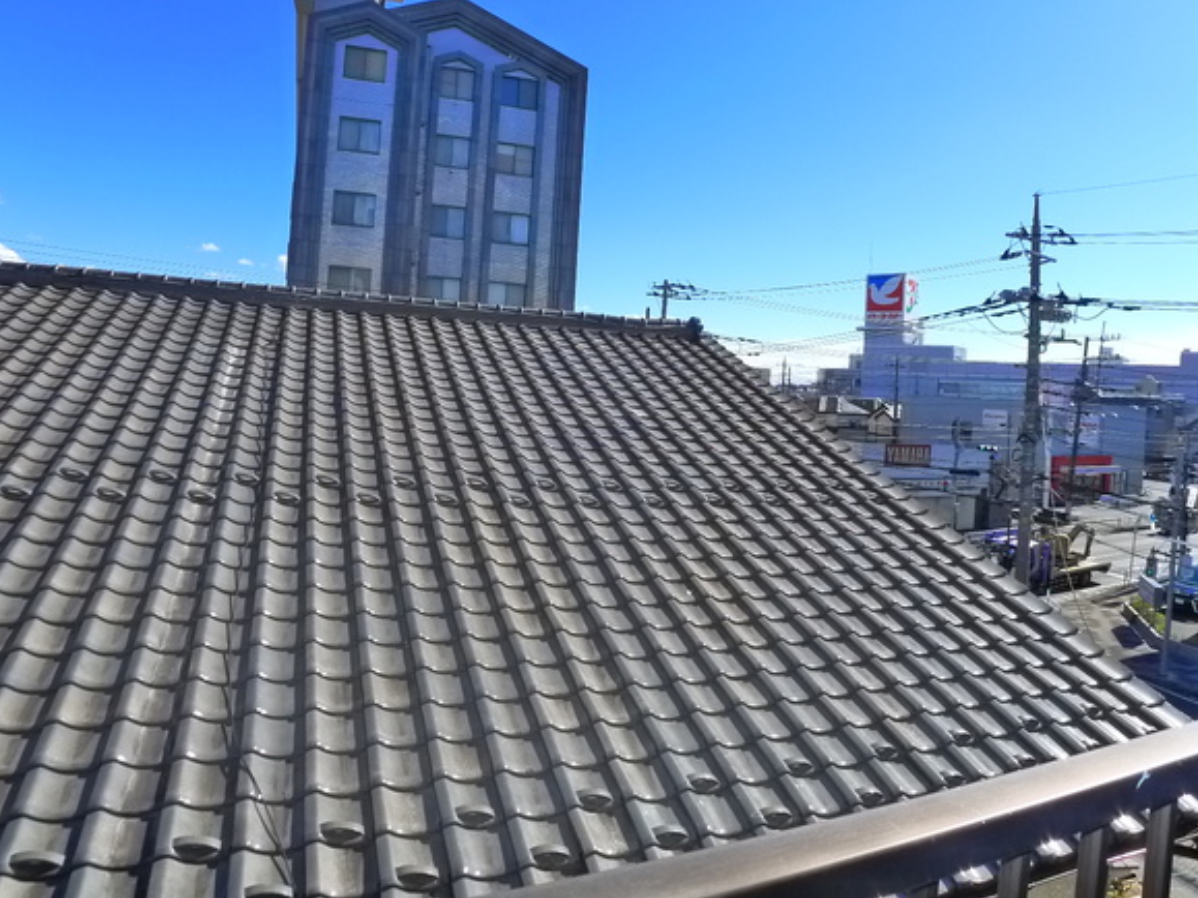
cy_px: 392
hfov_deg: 61.7
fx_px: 1003
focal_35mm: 29
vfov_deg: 48.1
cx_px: 612
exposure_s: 1/640
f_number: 4
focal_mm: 5.1
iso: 400
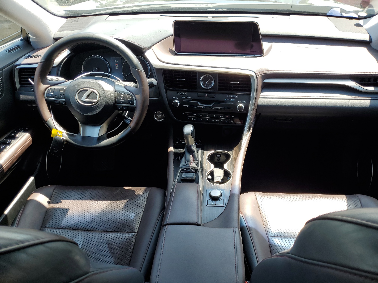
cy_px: 142
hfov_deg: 67.3
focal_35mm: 26
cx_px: 189
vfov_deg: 53.1
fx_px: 284
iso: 50
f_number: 1.5
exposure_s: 1/333
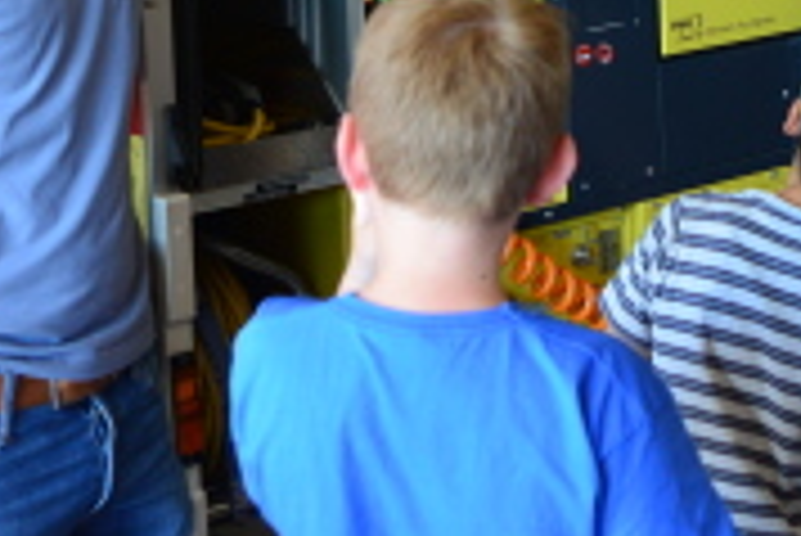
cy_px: -205
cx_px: 792
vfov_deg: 12.8
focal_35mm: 103
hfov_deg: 19.3
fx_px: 2294
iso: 400
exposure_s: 1/40
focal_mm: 24
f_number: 3.2
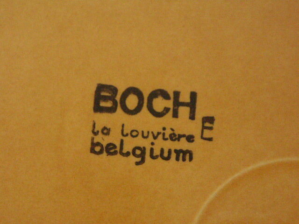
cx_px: 150
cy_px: 112
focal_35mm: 200
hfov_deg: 9.9
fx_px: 1728
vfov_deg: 7.4
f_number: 3.5
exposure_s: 1/160
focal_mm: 50.69
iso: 400
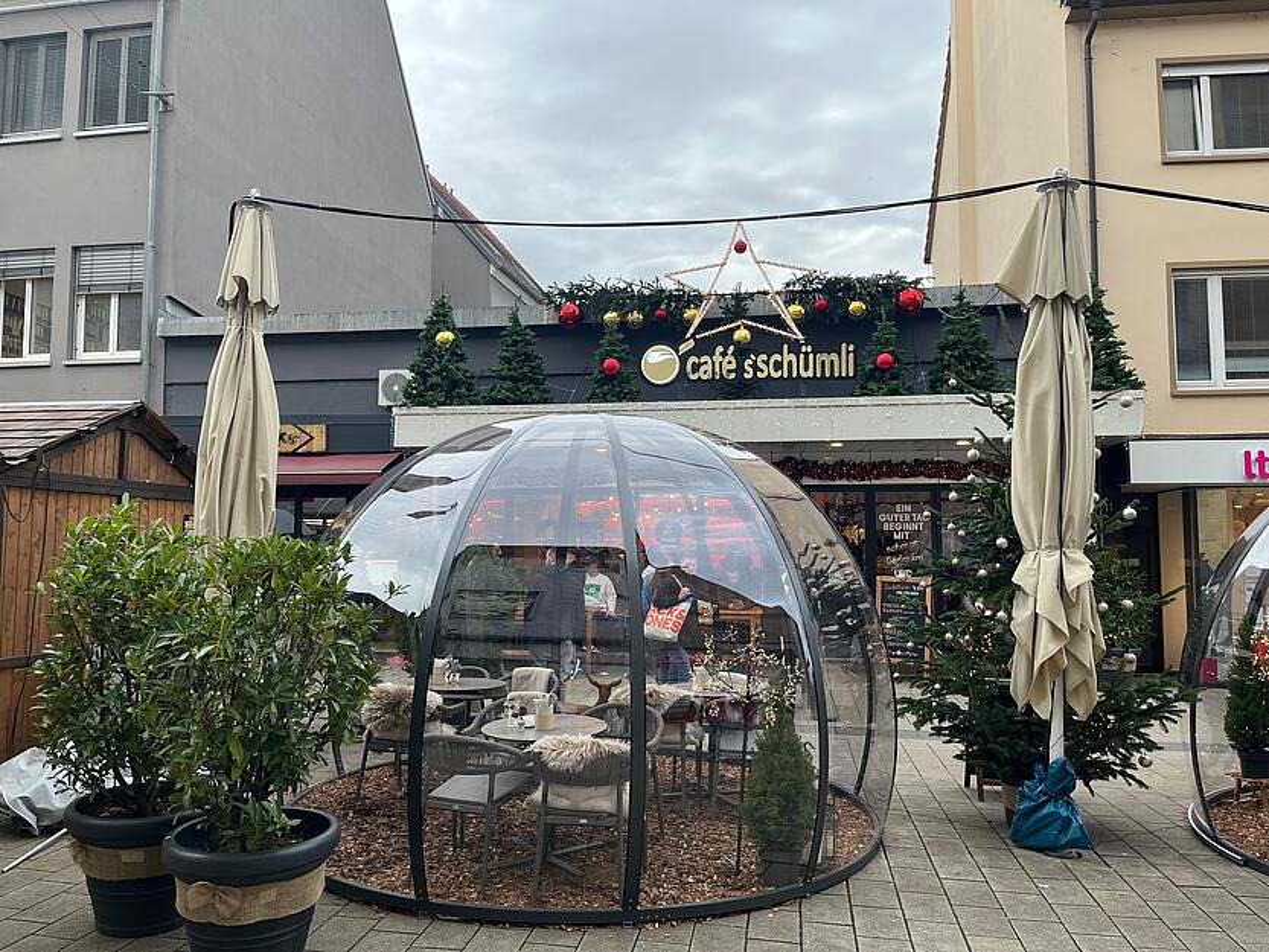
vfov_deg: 53.1
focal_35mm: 26
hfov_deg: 67.3
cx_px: 634
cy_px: 476
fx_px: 953
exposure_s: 1/209
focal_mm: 5.1
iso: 50
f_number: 1.6
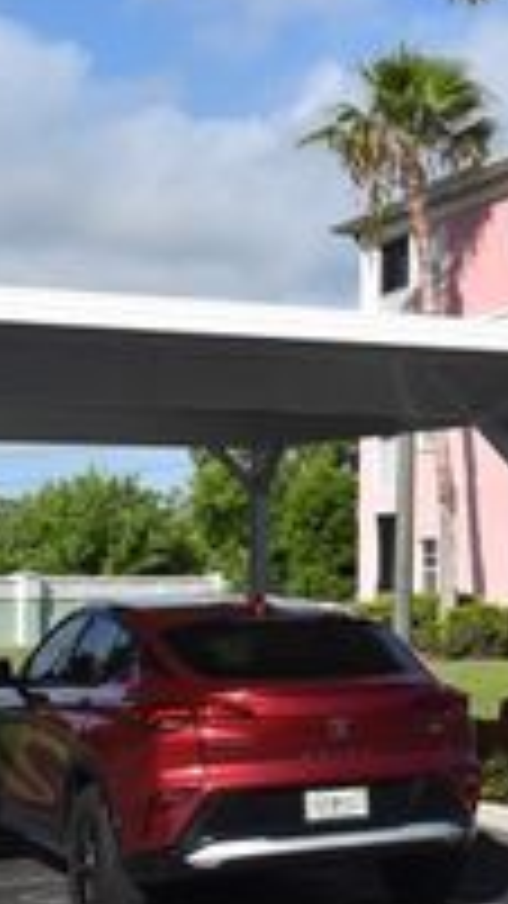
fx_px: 1869
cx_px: 742
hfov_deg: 14.5
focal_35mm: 78
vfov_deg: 27.1
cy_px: 322
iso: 200
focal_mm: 20
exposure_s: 1/500
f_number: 11
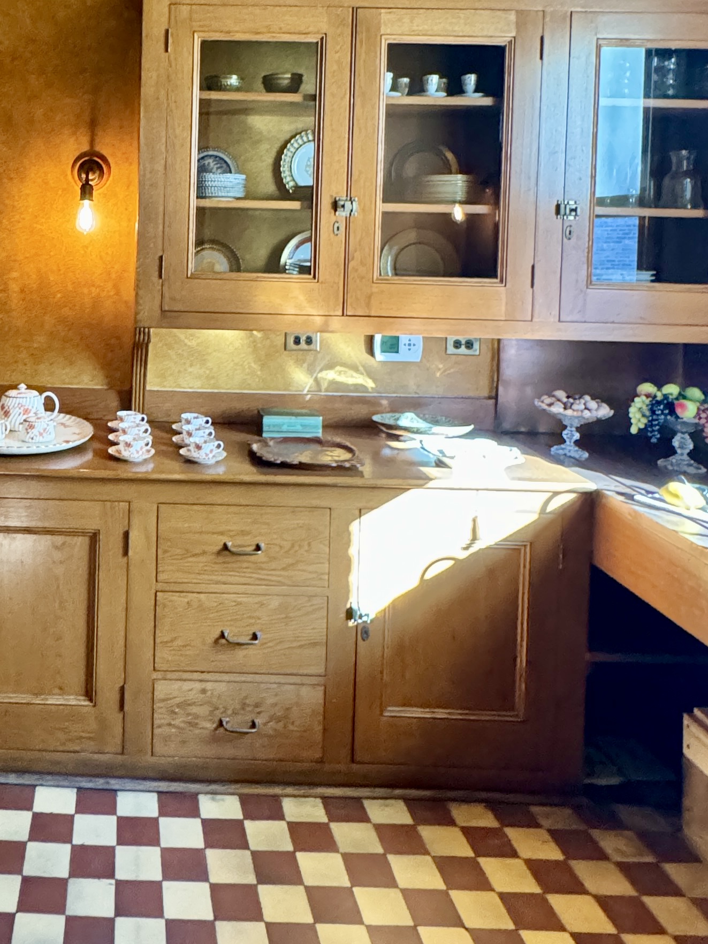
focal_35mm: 32
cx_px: 98
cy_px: 246
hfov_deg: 41.4
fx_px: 873
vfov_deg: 54.4
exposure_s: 1/60
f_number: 2.2
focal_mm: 2.22
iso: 800
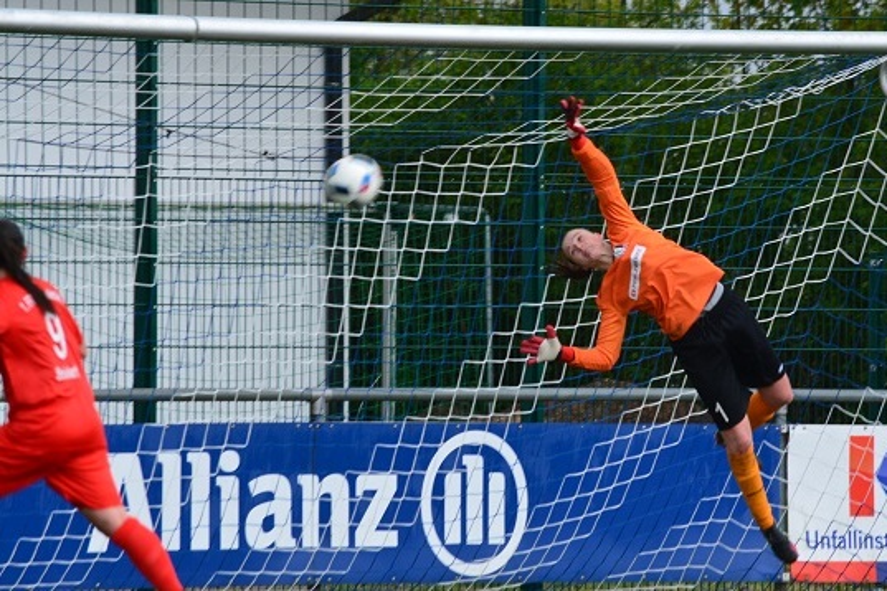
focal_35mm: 450
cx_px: 444
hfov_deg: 4.6
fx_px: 11087
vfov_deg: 3.1
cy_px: 296
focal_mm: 300
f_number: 10
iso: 400
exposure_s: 1/200
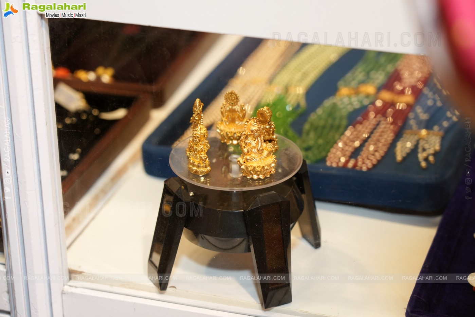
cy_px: 158
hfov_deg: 19.5
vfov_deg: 13.0
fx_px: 1385
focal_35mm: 105
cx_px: 238
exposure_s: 1/125
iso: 800
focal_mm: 105
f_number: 5
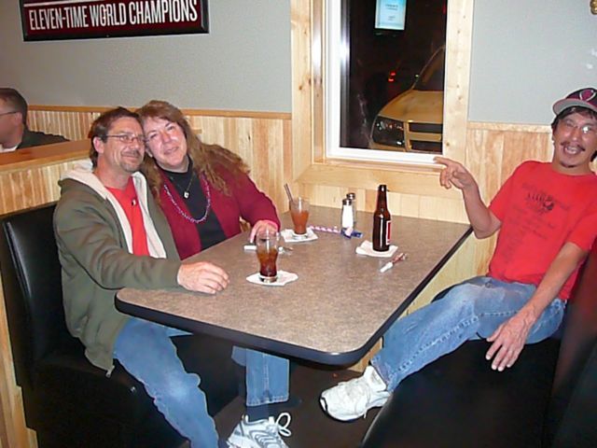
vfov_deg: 40.7
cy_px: 224
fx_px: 604
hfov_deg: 52.6
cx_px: 298
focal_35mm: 35
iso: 800
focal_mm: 5.2
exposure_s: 1/8
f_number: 2.8
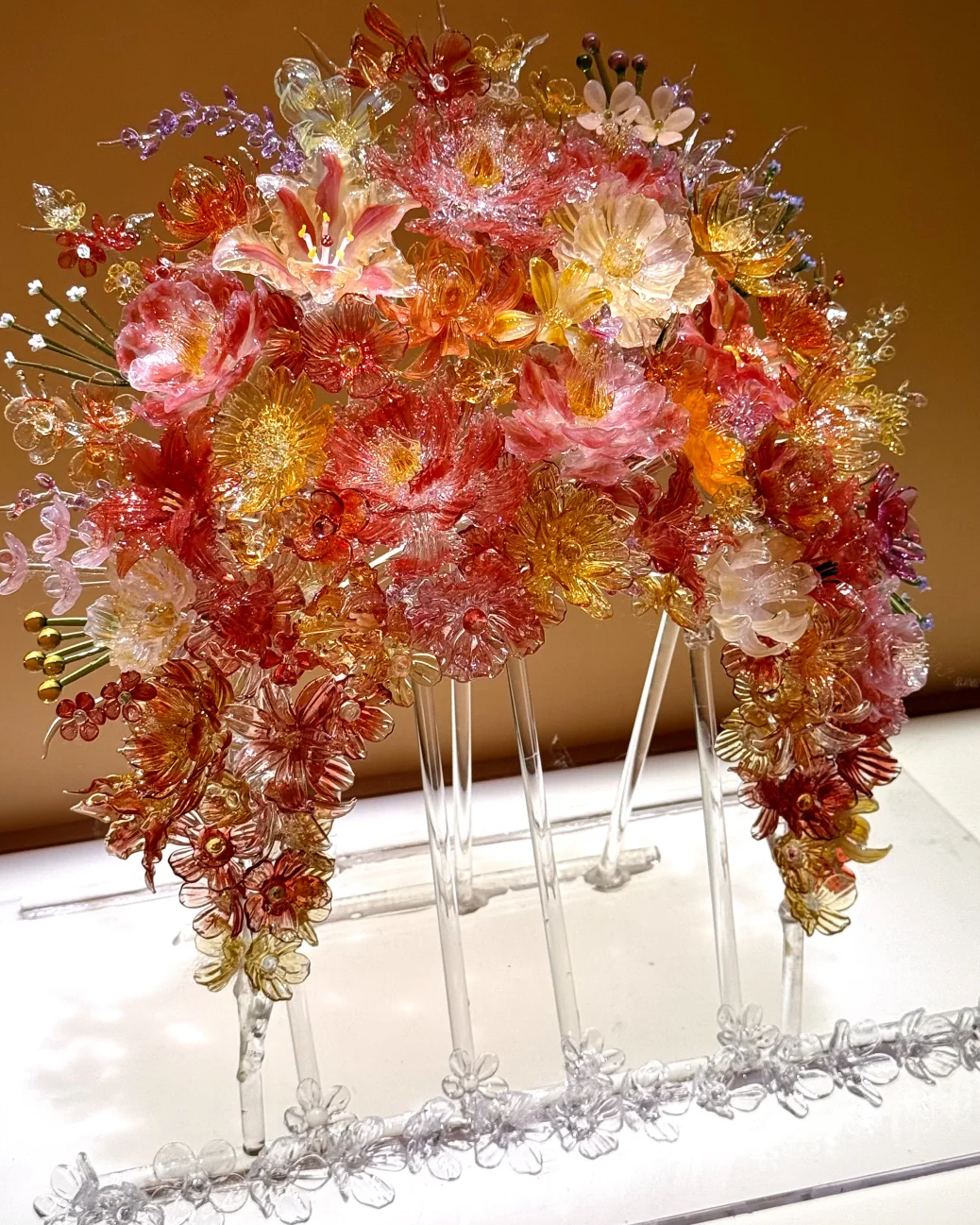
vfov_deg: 36.0
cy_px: 587
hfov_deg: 29.1
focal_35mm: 52
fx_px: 1885
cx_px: 482
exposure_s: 1/112
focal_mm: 6.76
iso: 80
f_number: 1.78
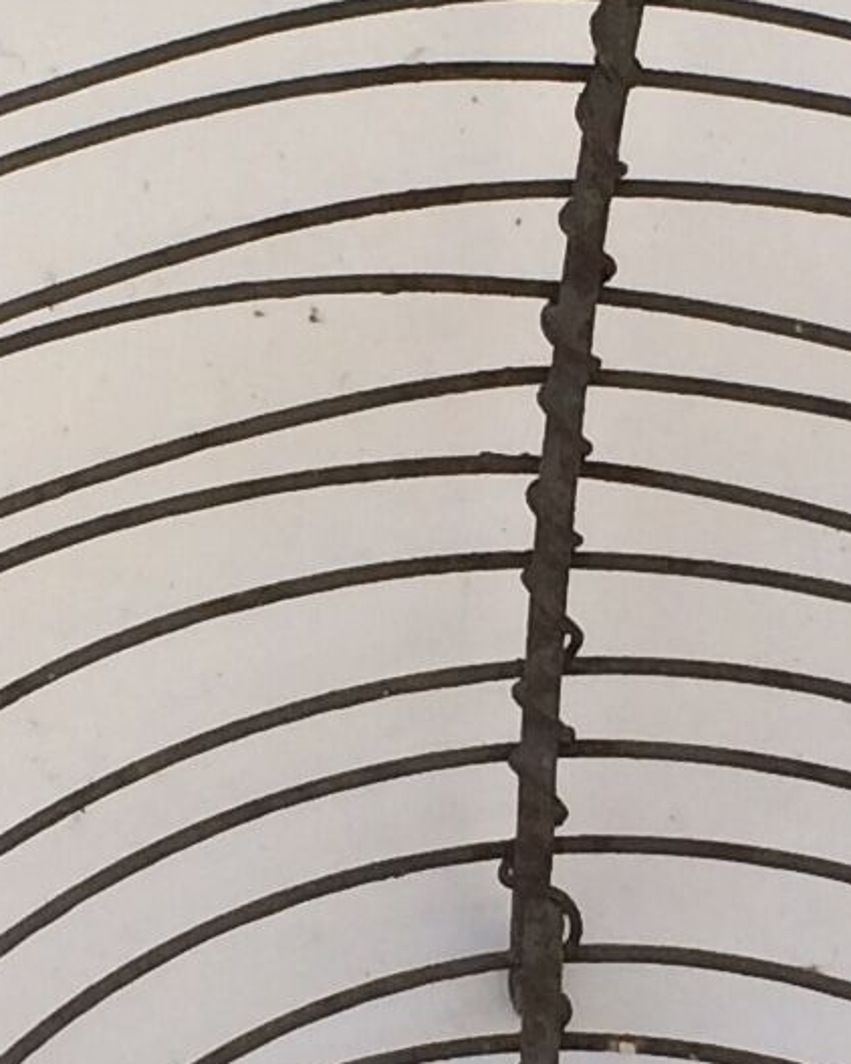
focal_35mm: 175
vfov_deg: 11.0
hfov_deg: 8.8
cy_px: 721
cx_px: 538
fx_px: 5513
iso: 32
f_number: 2.2
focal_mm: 4.15
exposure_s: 1/774
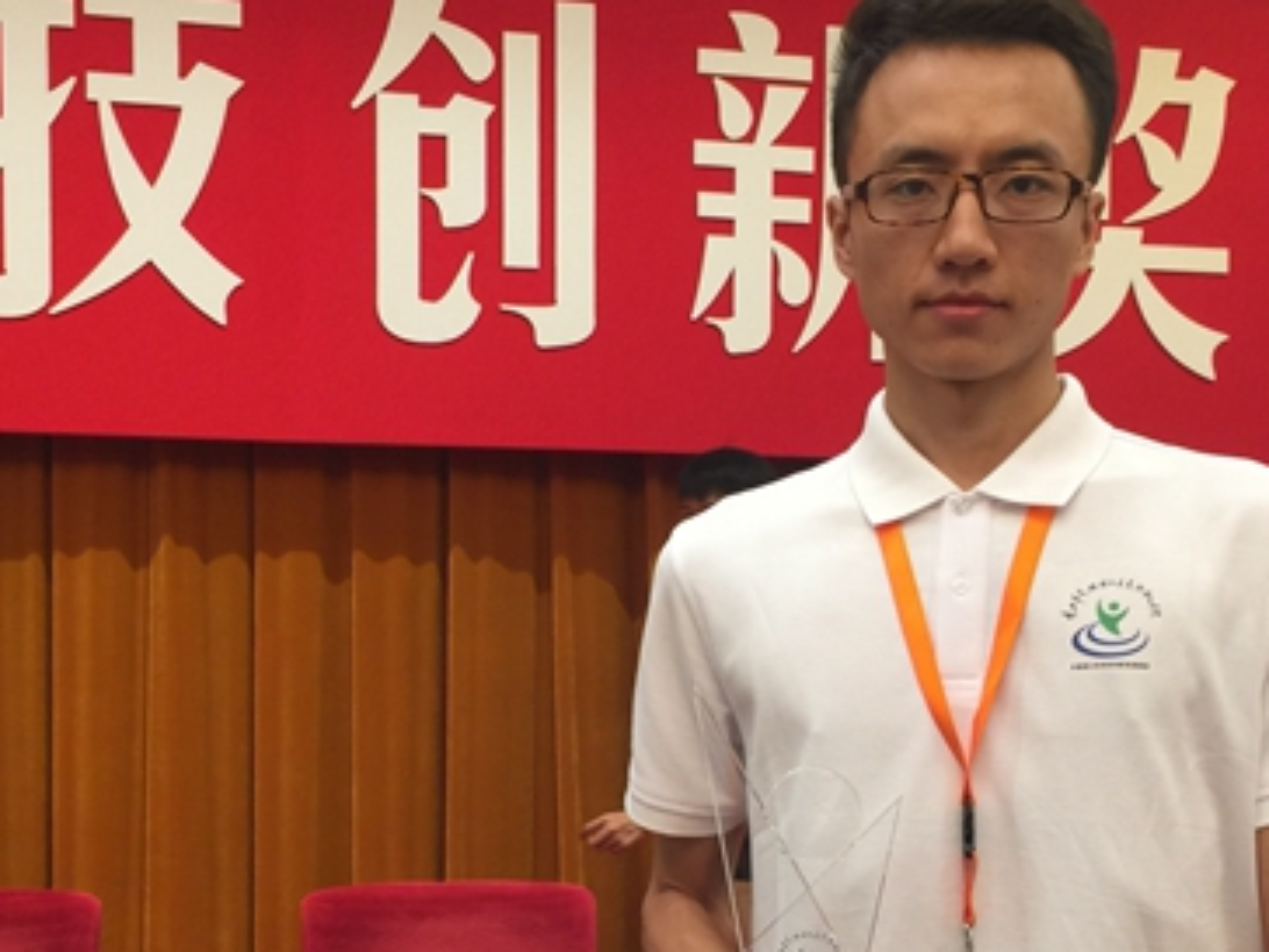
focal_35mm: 51
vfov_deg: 28.2
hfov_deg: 37.5
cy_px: 683
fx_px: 1870
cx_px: 617
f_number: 2.2
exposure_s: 1/33
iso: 40
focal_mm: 4.15
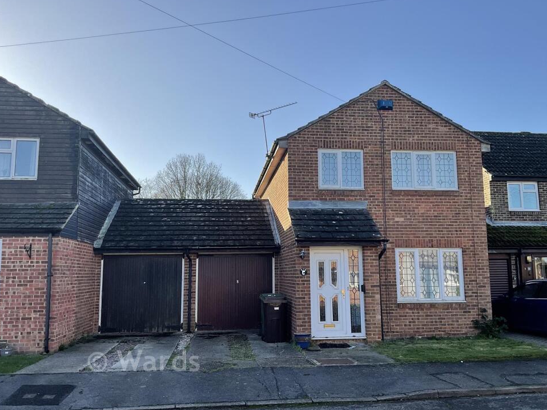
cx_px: 276
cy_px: 212
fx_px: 490
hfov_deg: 58.4
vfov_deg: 45.4
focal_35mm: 31
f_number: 1.8
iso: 16
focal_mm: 3
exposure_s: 1/1168
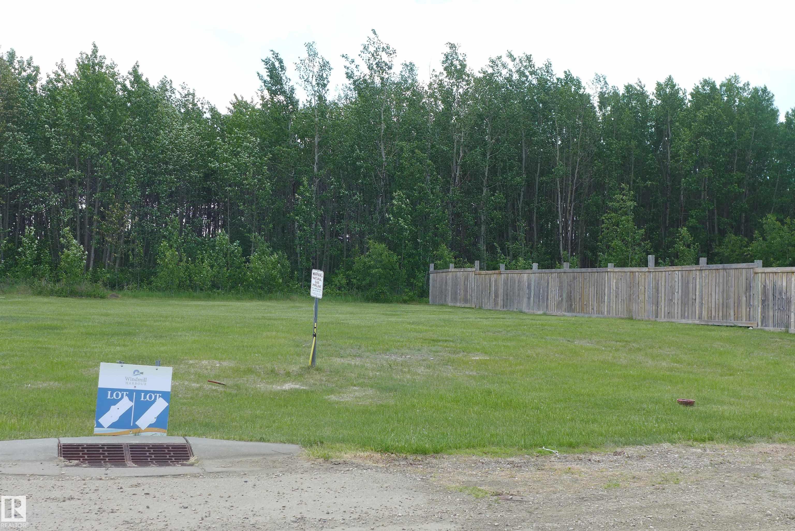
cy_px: 266
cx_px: 398
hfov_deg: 48.4
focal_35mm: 40
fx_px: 884
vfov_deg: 33.4
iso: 80
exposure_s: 1/500
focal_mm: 7.9
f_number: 2.8
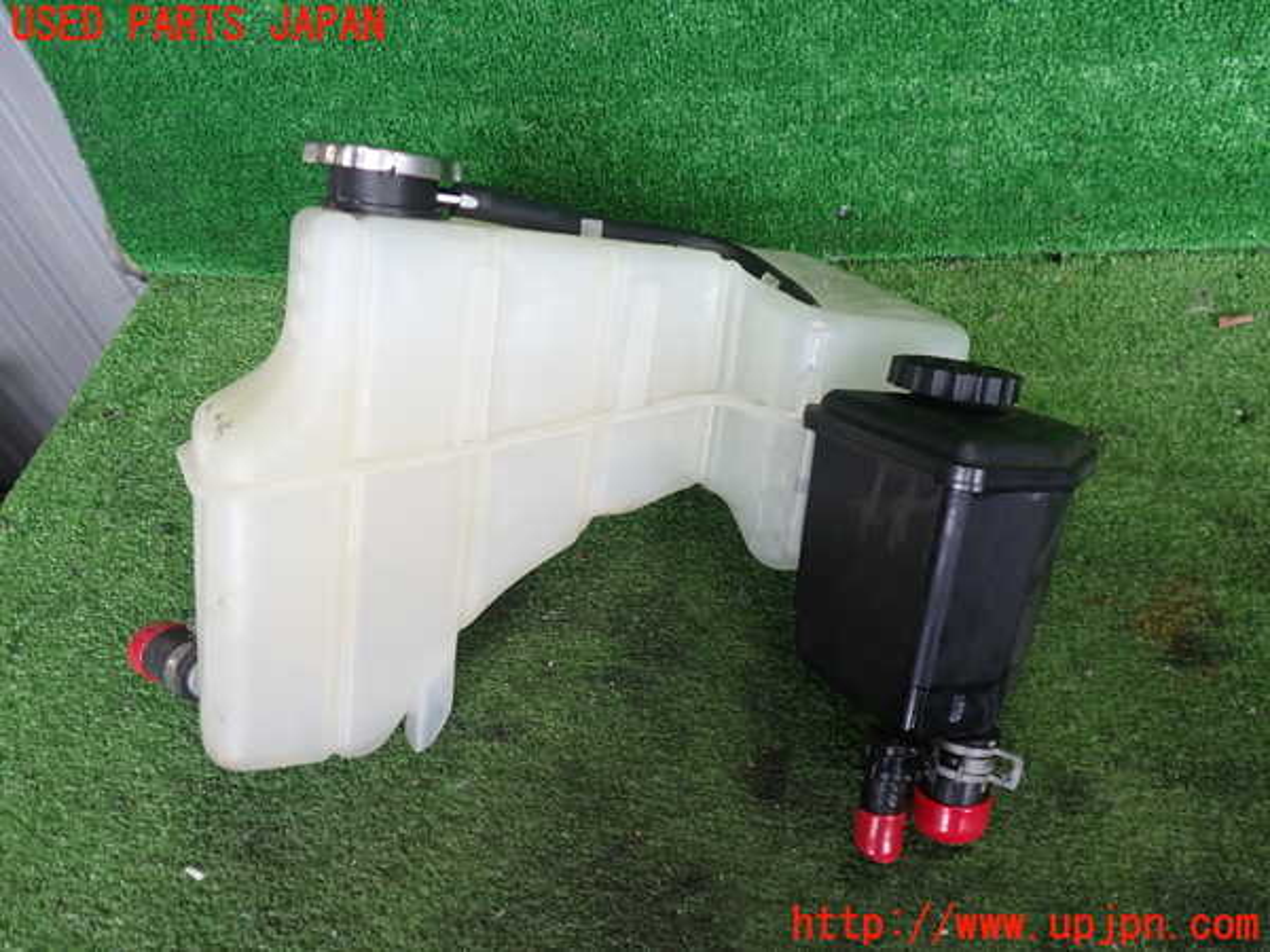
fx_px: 1101
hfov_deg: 60.0
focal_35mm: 30
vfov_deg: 46.8
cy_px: 476
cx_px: 635
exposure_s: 1/50
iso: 200
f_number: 2.3
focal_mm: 5.4
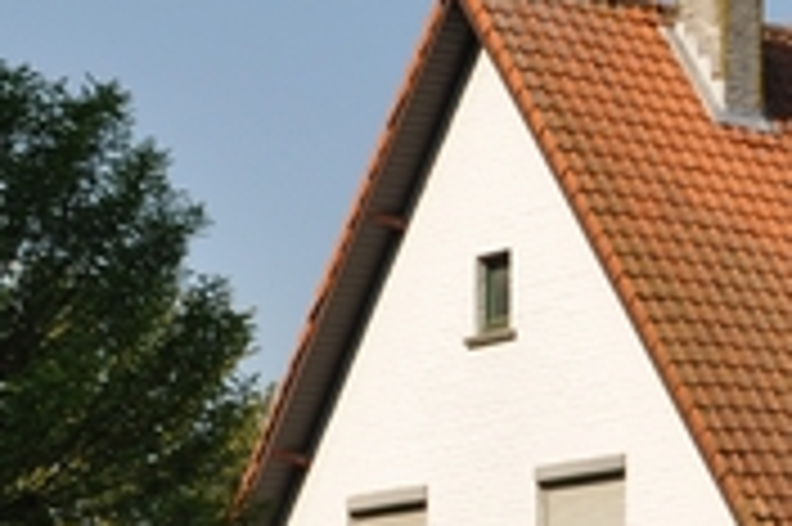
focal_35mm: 179
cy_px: 634
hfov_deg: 11.3
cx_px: 936
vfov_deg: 7.6
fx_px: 3928
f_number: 13
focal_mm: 35
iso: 200
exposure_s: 1/200
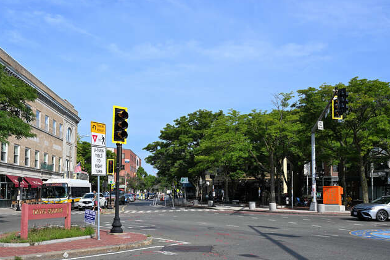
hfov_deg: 50.5
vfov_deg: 34.8
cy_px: 163
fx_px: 412
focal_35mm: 38
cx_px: 165
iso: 64
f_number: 8
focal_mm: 30
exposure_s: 1/200
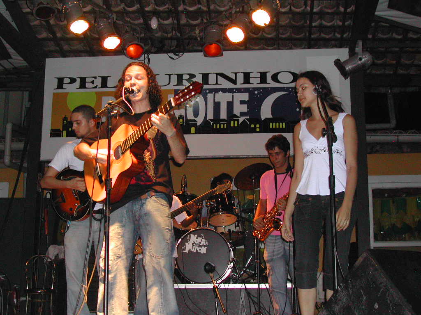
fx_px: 632
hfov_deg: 36.8
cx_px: 210
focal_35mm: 52
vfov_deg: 28.0
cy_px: 158
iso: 400
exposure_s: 1/60
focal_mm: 11.1
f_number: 3.2
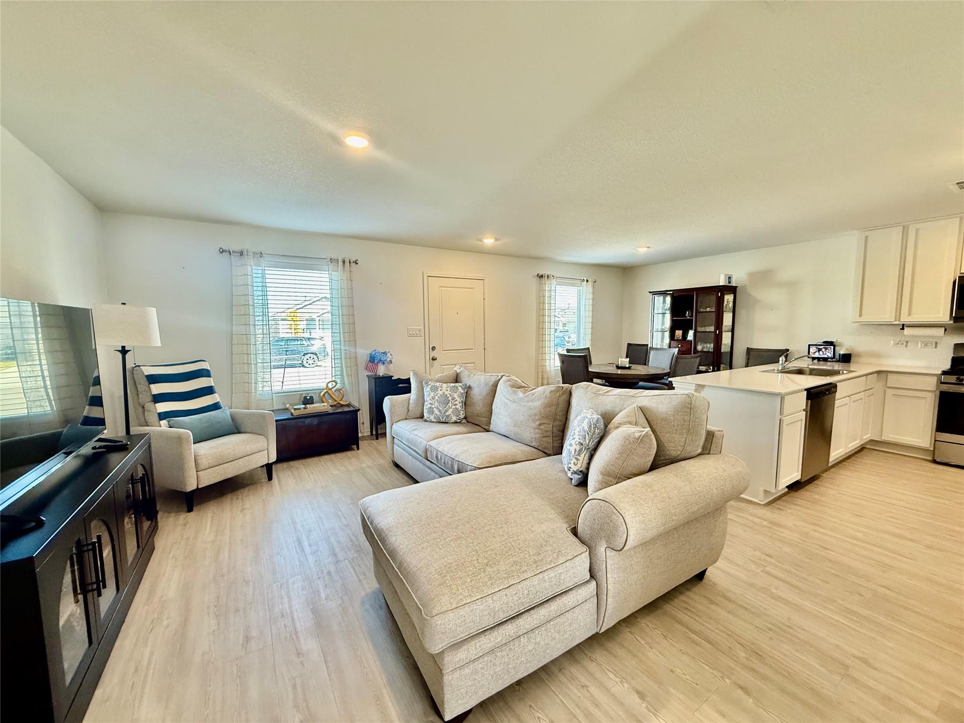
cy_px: 362
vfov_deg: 85.7
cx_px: 482
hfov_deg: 102.1
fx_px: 390
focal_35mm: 14
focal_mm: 2.22
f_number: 2.2
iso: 400
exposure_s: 1/120
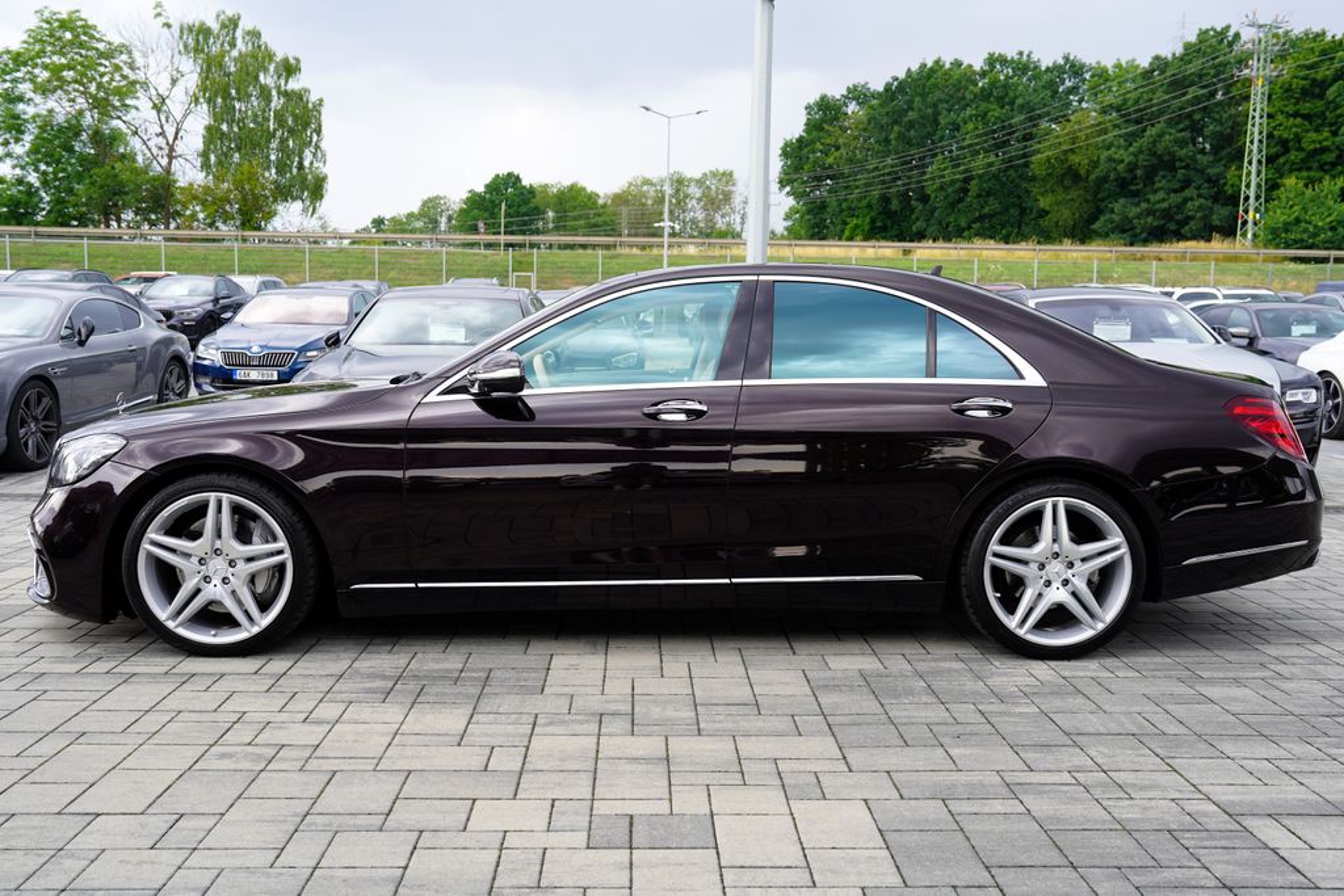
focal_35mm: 33
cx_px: 672
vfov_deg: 40.0
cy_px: 448
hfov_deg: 57.2
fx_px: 1232
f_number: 4.5
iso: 100
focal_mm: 33
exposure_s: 1/80
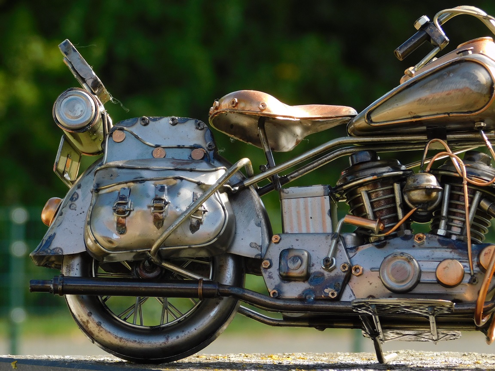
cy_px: 186
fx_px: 4204
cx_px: 248
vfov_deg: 5.1
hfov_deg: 6.7
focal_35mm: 294
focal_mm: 52.2
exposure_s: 1/160
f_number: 5.7
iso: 125
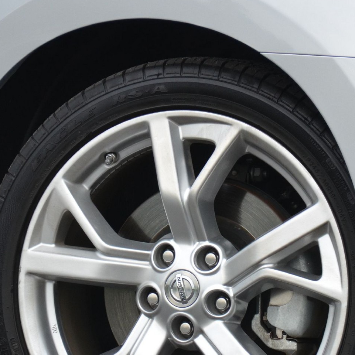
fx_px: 7681
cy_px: 271
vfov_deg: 2.6
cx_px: 197
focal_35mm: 662
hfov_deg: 2.6
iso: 800
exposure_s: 1/640
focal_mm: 200
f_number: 5.6
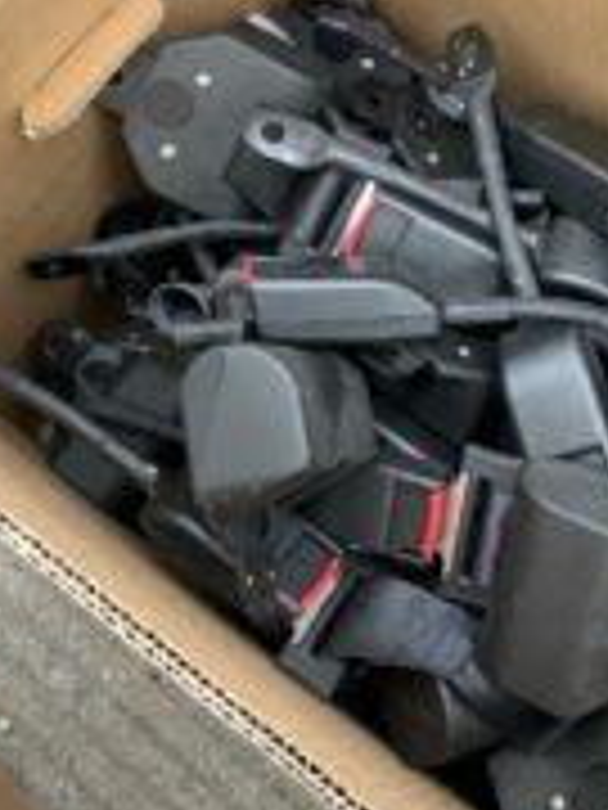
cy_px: 315
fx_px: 1358
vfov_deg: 33.1
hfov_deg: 24.9
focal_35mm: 58
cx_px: 464
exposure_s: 1/167
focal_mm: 3
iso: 16
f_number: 1.8
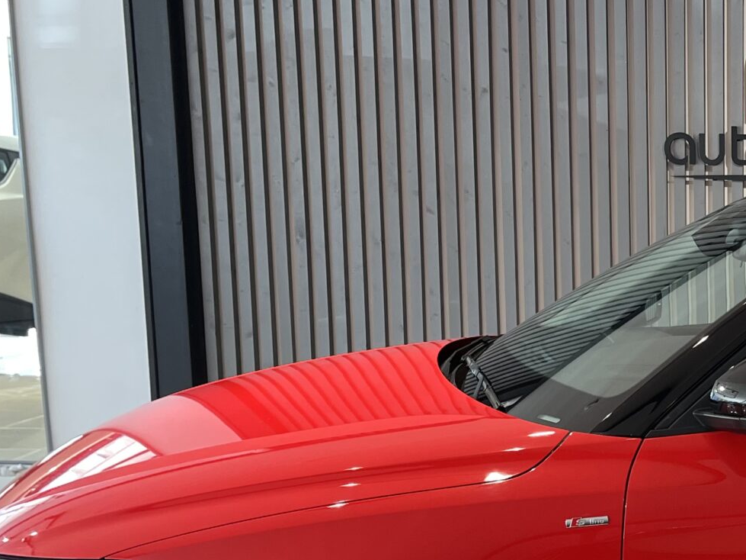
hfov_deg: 26.2
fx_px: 1465
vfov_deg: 21.4
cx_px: 837
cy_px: 437
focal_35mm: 68
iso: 100
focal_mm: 5.1
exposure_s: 1/122
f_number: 1.6
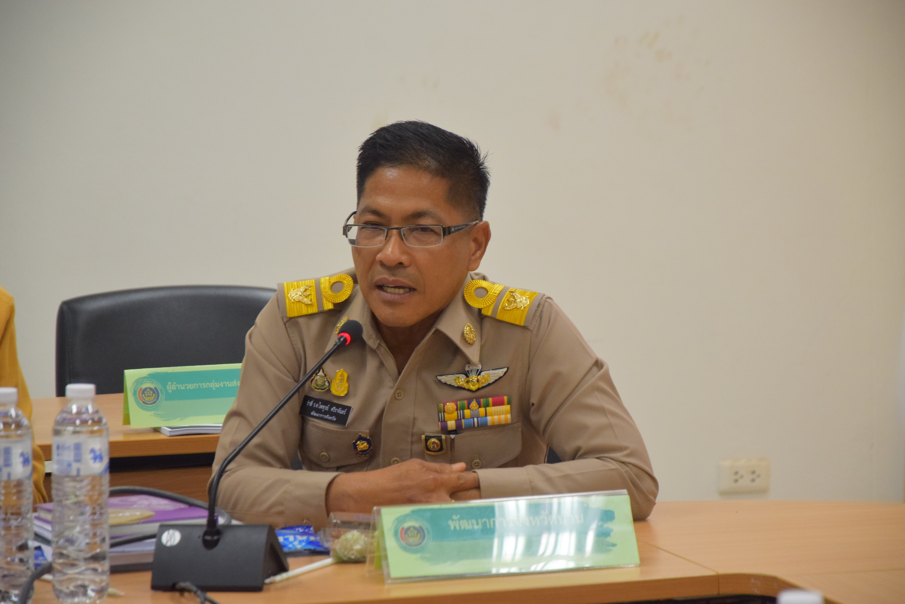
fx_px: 3960
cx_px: 452
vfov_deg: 8.7
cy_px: 302
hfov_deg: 13.0
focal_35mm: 158
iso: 1600
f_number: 5.6
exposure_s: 1/160
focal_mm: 105
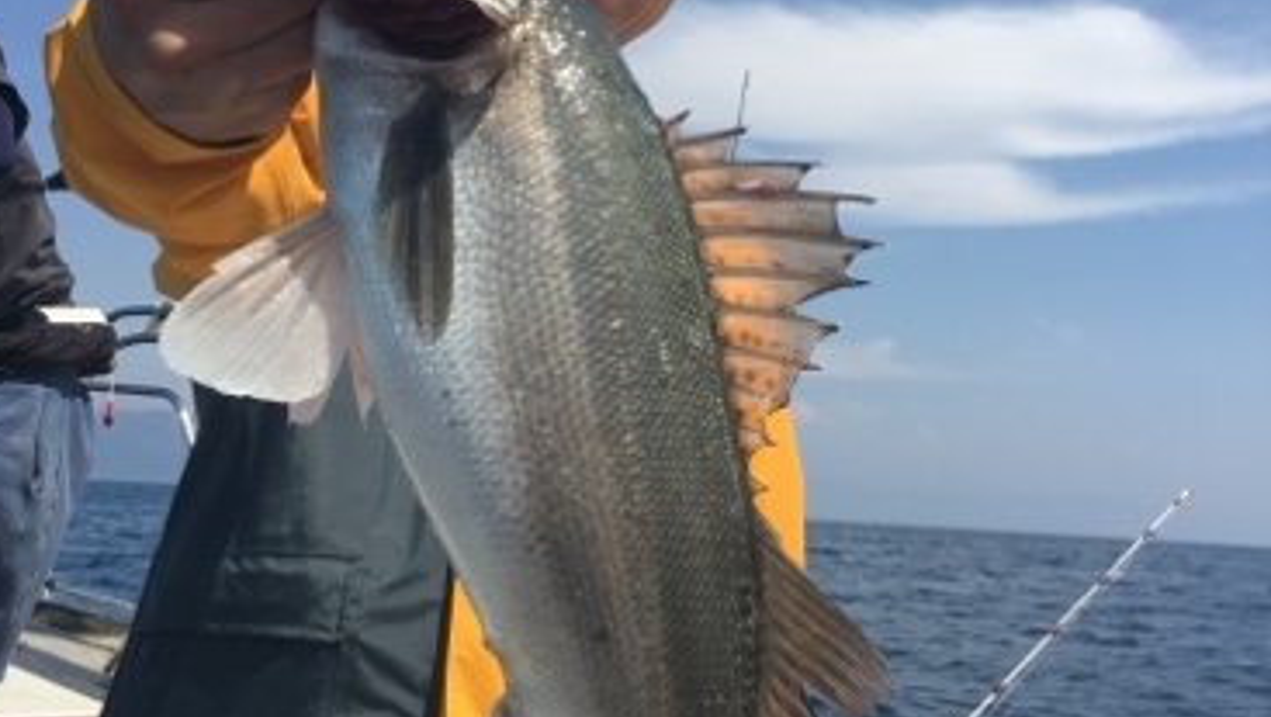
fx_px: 1450
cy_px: 381
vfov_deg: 27.8
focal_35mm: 43
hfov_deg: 47.3
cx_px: 625
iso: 25
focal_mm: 4.15
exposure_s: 1/1789
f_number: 2.2
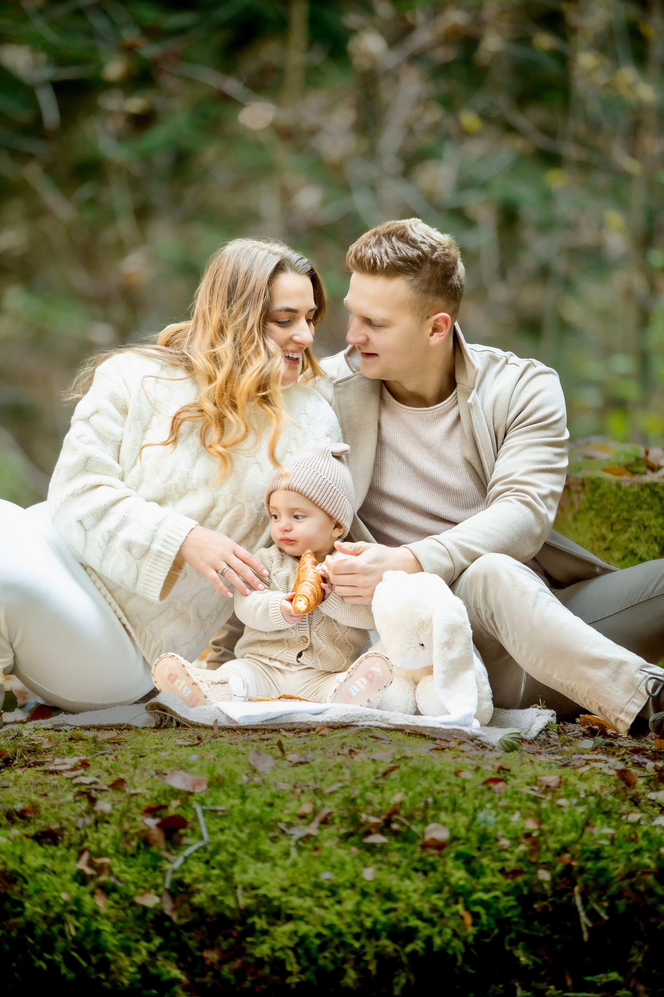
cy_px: 498
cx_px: 332
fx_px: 4703
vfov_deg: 12.1
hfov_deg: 8.1
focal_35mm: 170
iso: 1250
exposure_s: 1/160
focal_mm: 170
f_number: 2.8
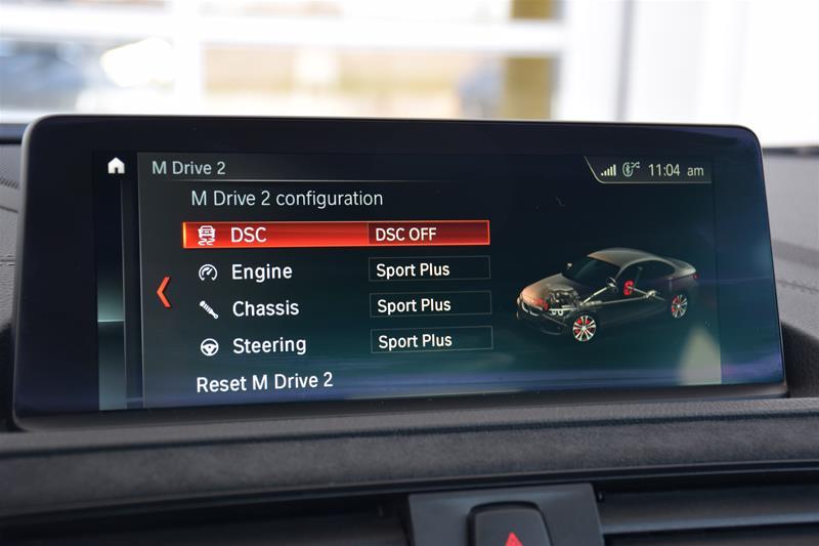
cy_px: 273
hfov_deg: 33.4
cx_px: 410
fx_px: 1365
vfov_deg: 22.6
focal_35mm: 60
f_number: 4.5
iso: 400
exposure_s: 1/80
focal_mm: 40
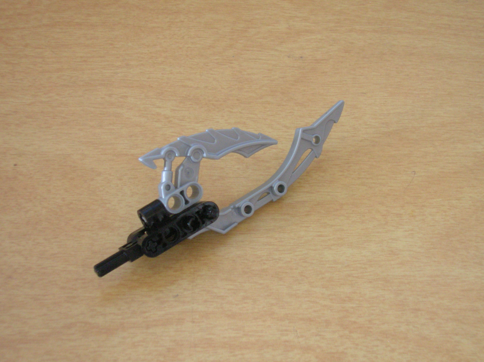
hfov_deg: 38.2
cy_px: 181
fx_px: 699
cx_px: 242
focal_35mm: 50
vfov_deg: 29.1
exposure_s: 2
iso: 200
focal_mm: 8.4
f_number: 3.3
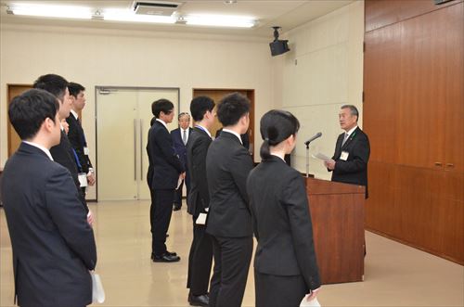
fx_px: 502
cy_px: 154
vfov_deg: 34.1
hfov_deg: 49.6
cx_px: 232
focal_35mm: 39
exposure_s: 1/250
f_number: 5.6
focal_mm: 26
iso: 3200
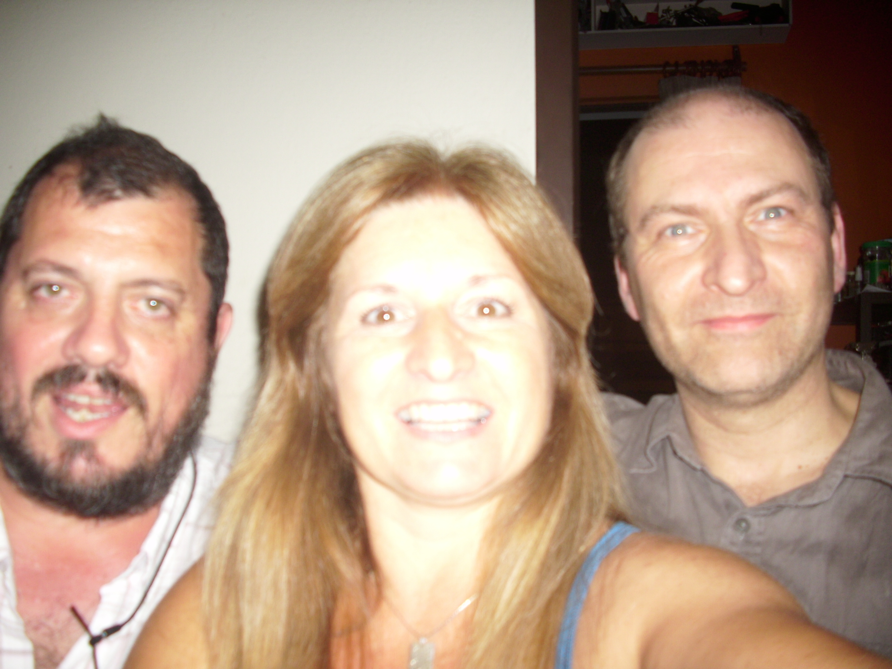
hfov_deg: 58.4
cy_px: 334
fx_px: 799
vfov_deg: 45.4
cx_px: 446
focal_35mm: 31
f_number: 2.8
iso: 50
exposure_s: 1/60
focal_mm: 6.2
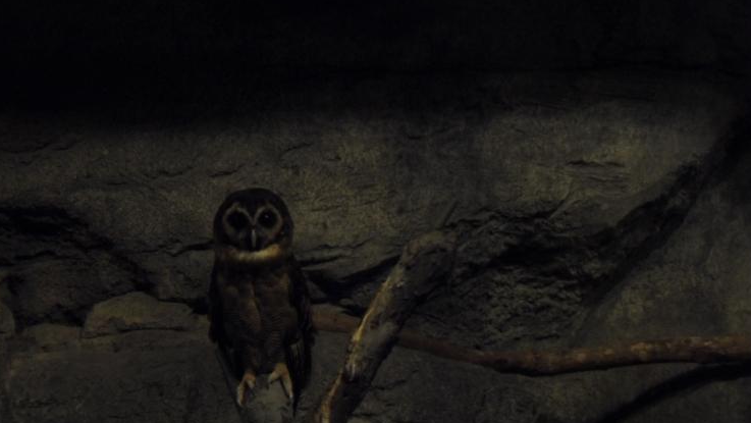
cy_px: 265
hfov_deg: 35.0
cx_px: 239
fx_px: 1175
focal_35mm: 59
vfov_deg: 20.4
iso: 200
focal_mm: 6.6
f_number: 3.5
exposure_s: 1
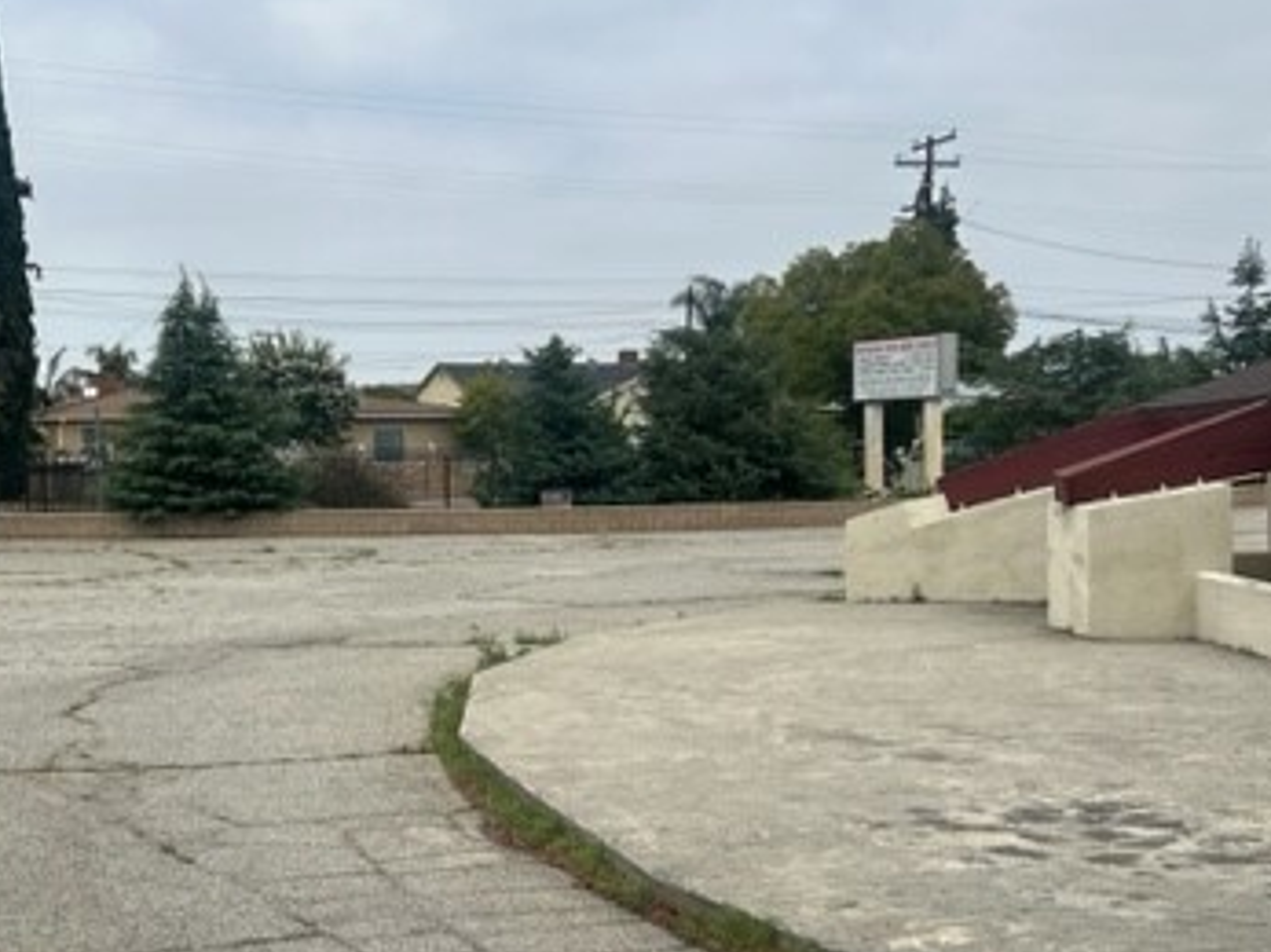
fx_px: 1762
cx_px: 359
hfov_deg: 38.9
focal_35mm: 48
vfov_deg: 30.2
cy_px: 553
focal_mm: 5.7
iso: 50
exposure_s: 1/6993
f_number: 1.5
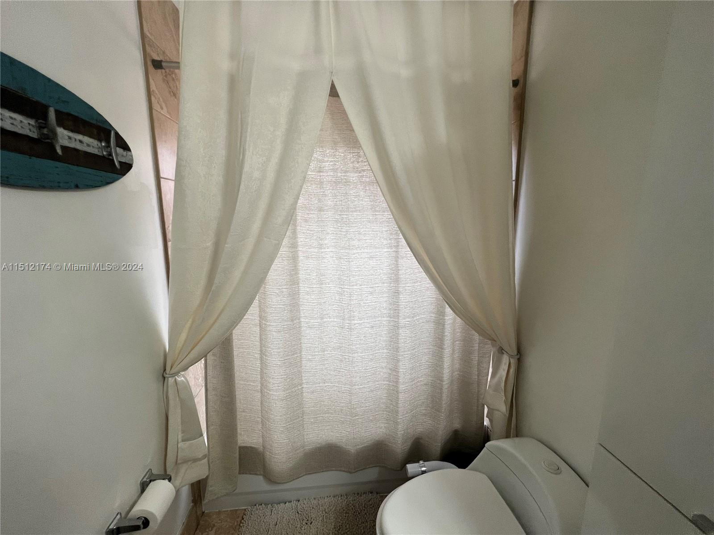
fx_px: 268
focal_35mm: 13
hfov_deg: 106.2
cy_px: 268
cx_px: 357
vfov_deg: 89.9
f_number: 1.8
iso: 100
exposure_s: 1/120
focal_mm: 1.57
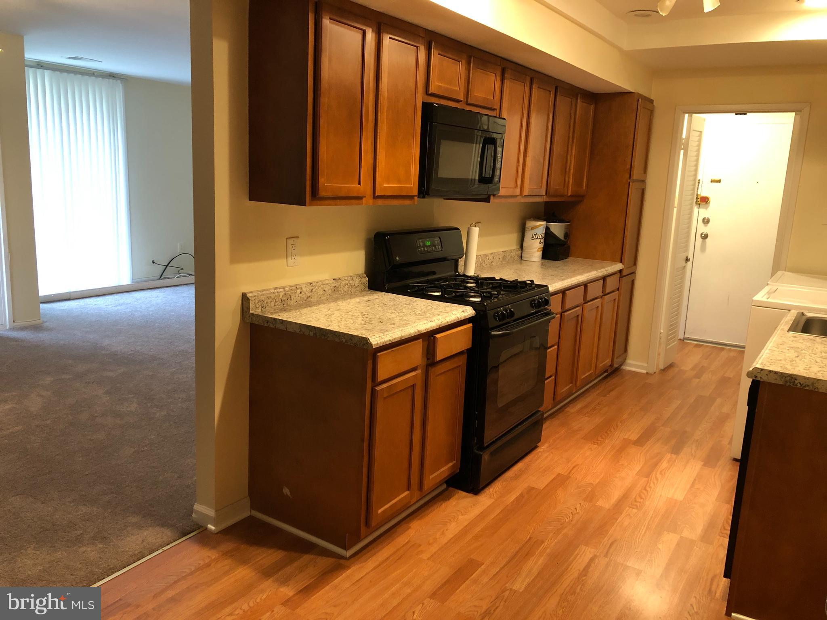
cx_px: 414
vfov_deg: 49.7
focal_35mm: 28
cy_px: 310
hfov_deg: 63.4
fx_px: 669
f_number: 1.8
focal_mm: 4
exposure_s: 1/15
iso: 80
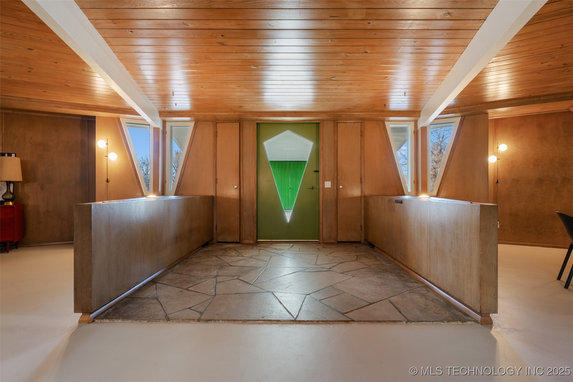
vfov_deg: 68.3
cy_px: 191
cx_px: 286
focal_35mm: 18
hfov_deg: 91.0
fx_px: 282
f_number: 9
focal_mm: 17.7
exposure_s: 1.6
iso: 250
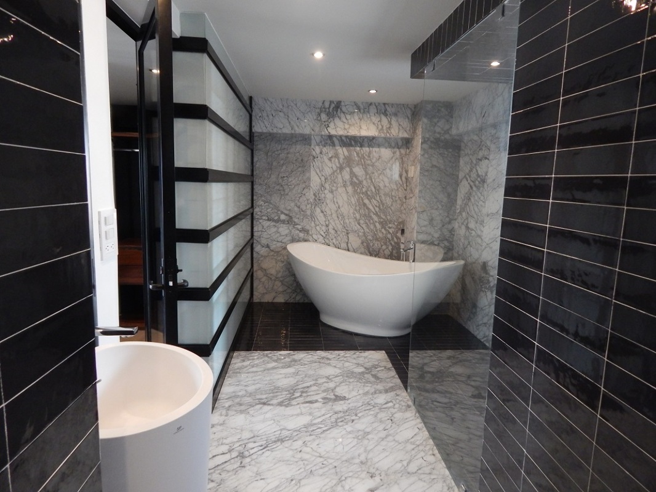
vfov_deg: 58.9
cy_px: 246
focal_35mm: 23
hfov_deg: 73.9
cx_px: 328
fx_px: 436
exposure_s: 1/20
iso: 400
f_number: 3
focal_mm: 4
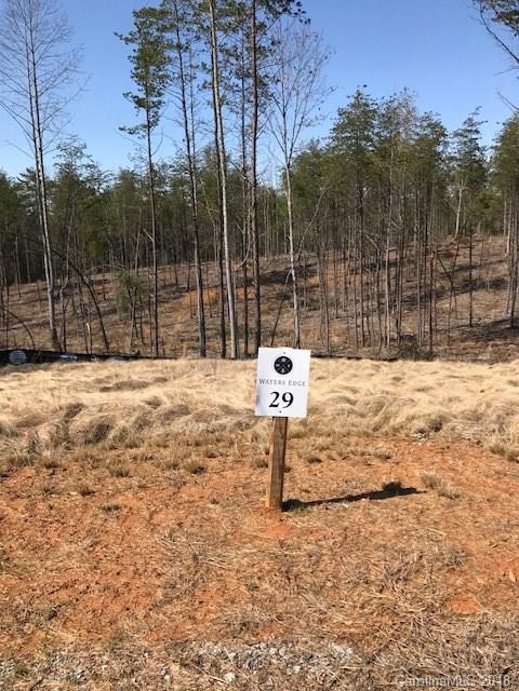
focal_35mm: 28
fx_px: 560
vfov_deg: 63.4
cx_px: 260
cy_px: 346
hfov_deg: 49.7
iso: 20
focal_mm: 3.99
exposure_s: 1/2083
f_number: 1.8
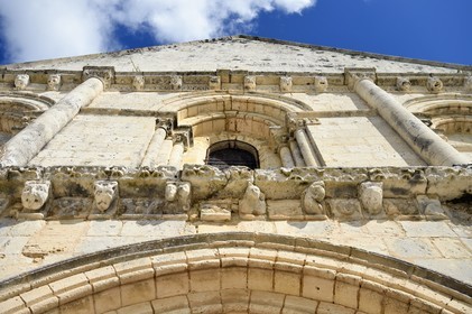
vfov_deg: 33.3
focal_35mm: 40
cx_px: 236
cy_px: 157
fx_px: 524
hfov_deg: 48.5
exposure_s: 1/2000
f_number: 5
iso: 200
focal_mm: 40
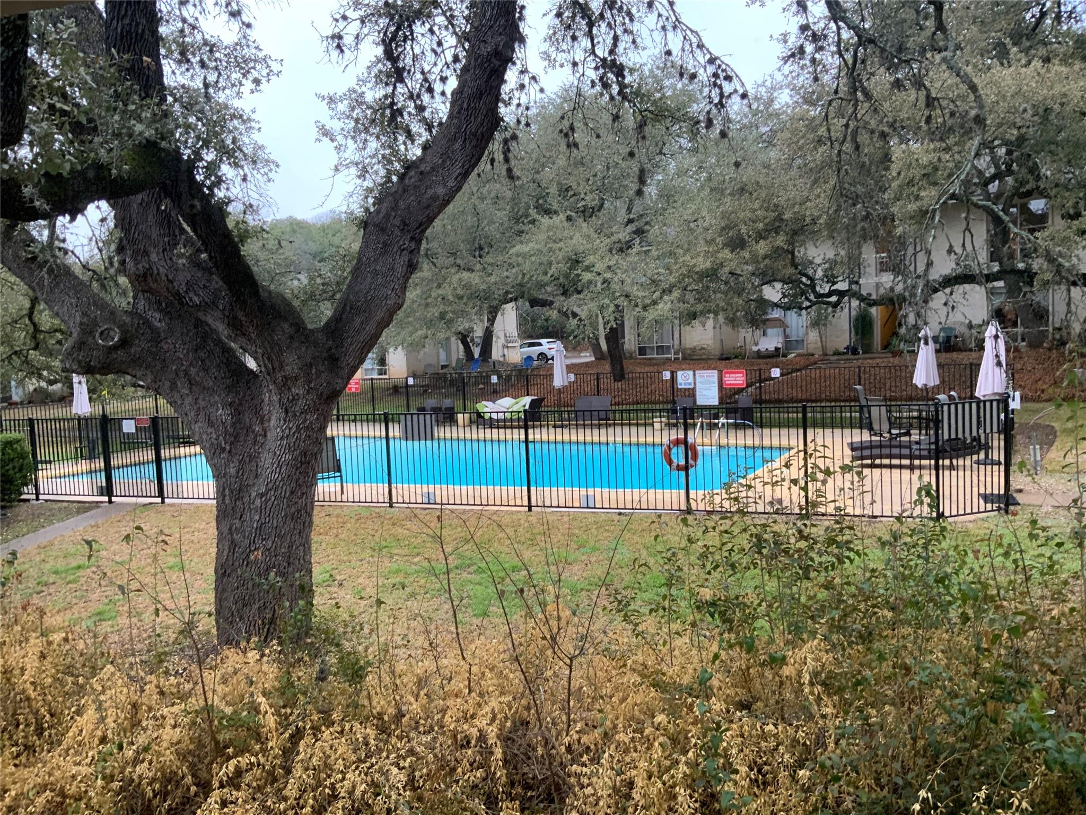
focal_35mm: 29
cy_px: 408
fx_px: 910
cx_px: 543
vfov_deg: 48.2
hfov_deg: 61.7
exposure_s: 1/60
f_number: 1.8
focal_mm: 3
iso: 125
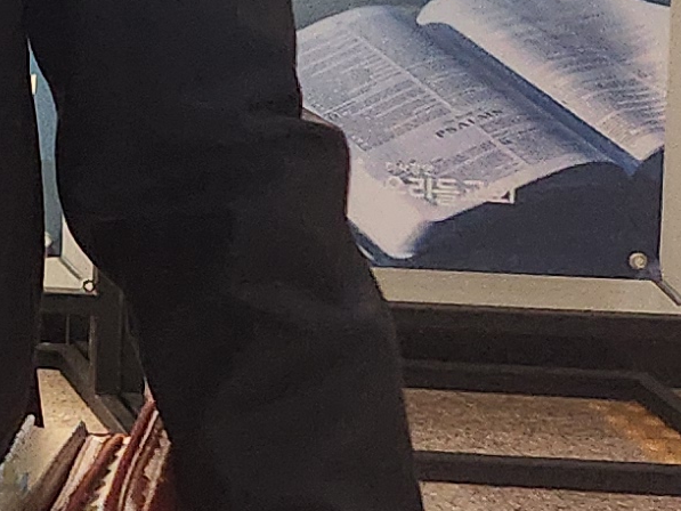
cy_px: -469
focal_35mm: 154
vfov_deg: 9.1
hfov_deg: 10.3
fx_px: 3030
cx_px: -1174
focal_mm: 5.4
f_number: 1.8
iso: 250
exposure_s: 1/120
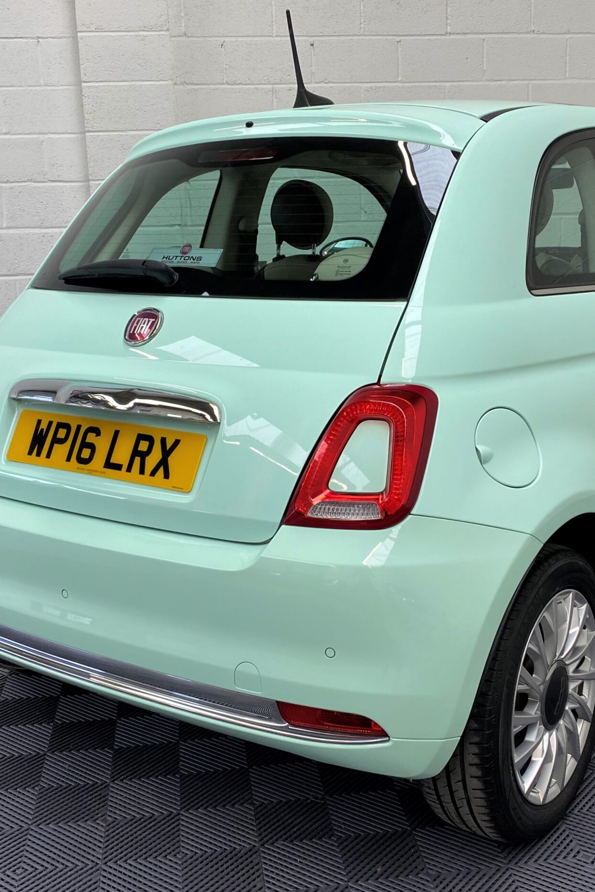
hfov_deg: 35.6
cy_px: 436
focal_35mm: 37
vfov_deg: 51.9
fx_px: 917
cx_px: 401
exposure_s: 1/100
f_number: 1.8
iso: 64
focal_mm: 4.25
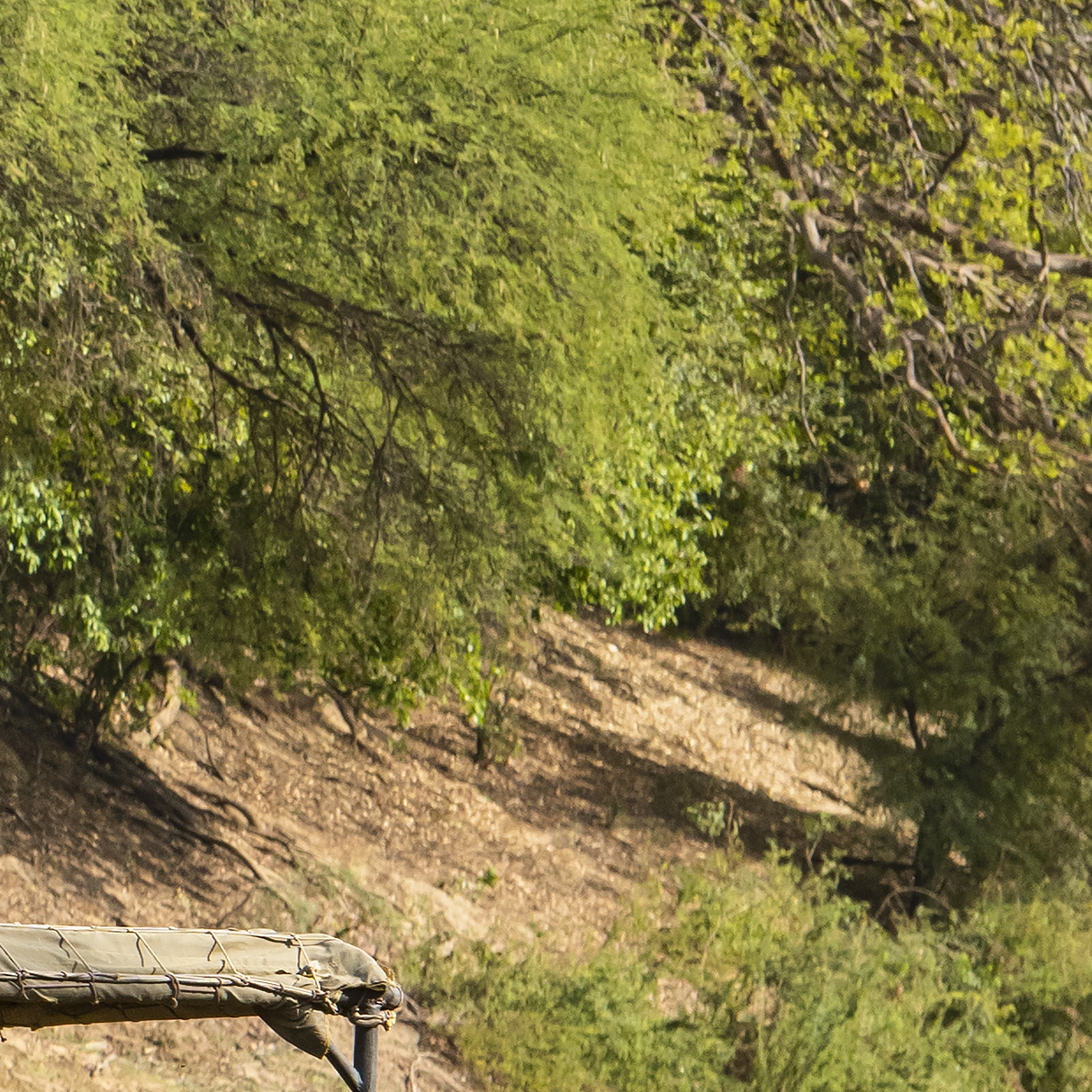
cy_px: 581
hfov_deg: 2.6
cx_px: -2068
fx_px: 23413
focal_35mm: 656
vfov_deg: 2.7
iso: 400
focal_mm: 130
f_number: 8
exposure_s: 1/640
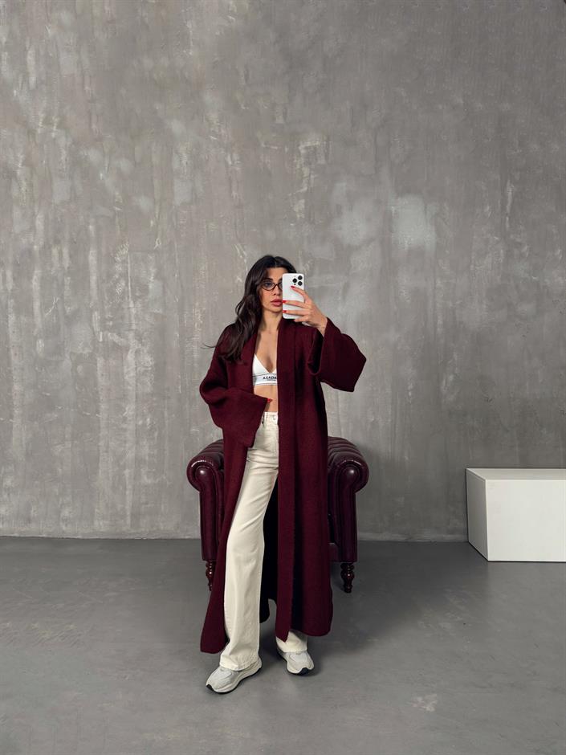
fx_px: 523
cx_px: 283
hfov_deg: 56.8
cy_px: 378
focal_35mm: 24
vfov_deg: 71.6
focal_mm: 6.76
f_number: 1.78
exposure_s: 1/101
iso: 200
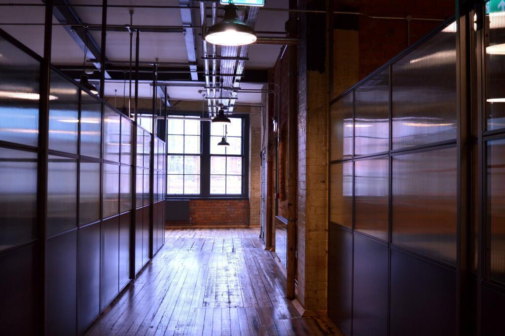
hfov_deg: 53.2
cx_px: 252
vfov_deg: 36.8
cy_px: 168
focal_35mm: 36
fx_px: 505
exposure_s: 1/60
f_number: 4
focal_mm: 24
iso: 800
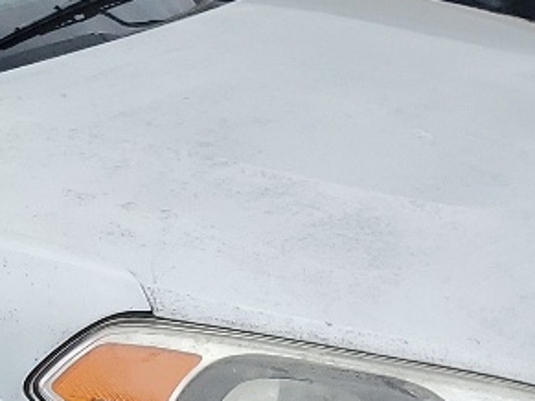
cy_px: 320
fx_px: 2209
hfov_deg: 12.7
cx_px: -381
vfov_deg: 10.3
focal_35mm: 143
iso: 50
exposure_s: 1/3333
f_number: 1.5
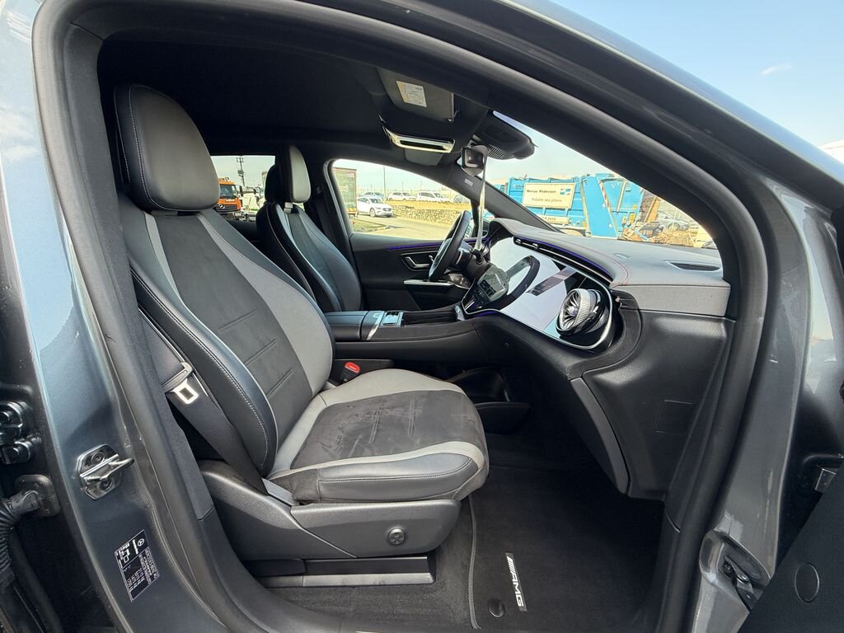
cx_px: 422
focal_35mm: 14
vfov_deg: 85.7
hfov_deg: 102.1
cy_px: 316
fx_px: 341
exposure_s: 1/121
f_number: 2.2
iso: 125
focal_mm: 2.22
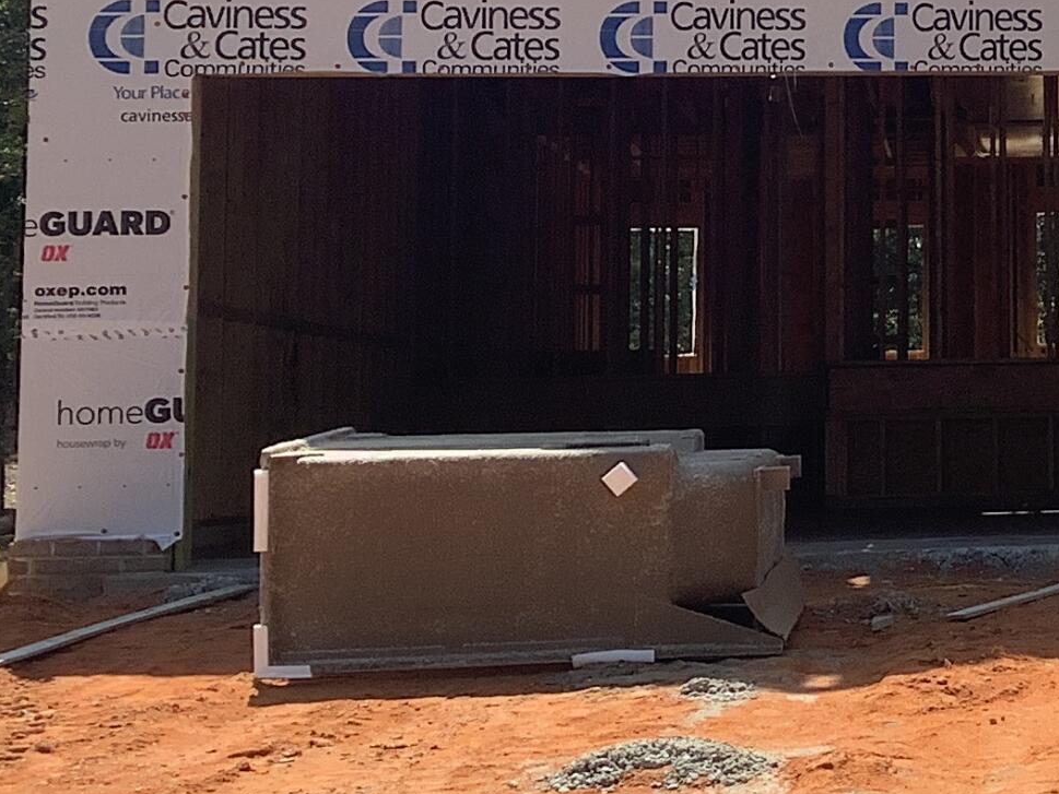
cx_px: 1390
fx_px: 2937
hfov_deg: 18.9
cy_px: 139
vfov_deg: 15.3
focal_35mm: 96
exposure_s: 1/1116
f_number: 2.4
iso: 25
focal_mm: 3.3
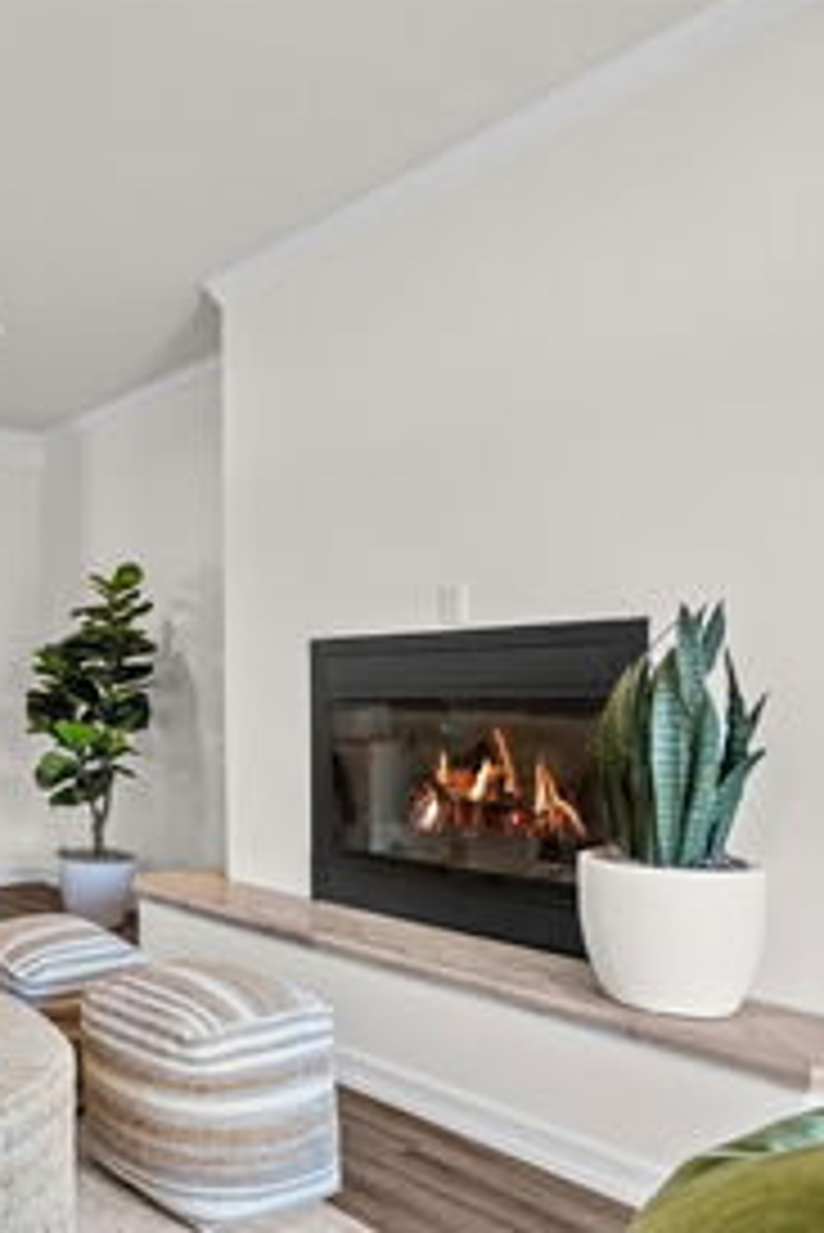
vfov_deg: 63.6
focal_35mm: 29
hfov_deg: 36.3
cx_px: -135
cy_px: 693
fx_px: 990
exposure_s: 1/4
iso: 640
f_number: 9
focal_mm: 16.5
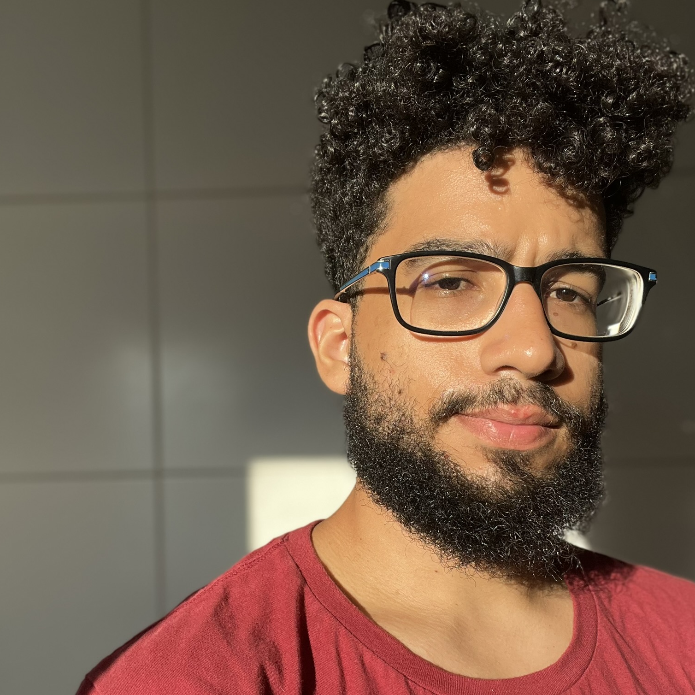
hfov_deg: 46.0
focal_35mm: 36
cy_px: 462
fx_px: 818
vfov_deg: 45.4
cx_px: 348
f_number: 2.2
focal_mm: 2.71
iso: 32
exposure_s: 1/782
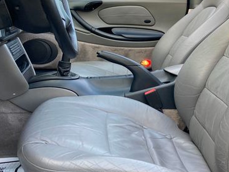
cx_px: 145
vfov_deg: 29.3
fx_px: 324
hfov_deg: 38.7
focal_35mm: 49
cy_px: 50
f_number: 1.8
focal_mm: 3.99
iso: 50
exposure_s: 1/121
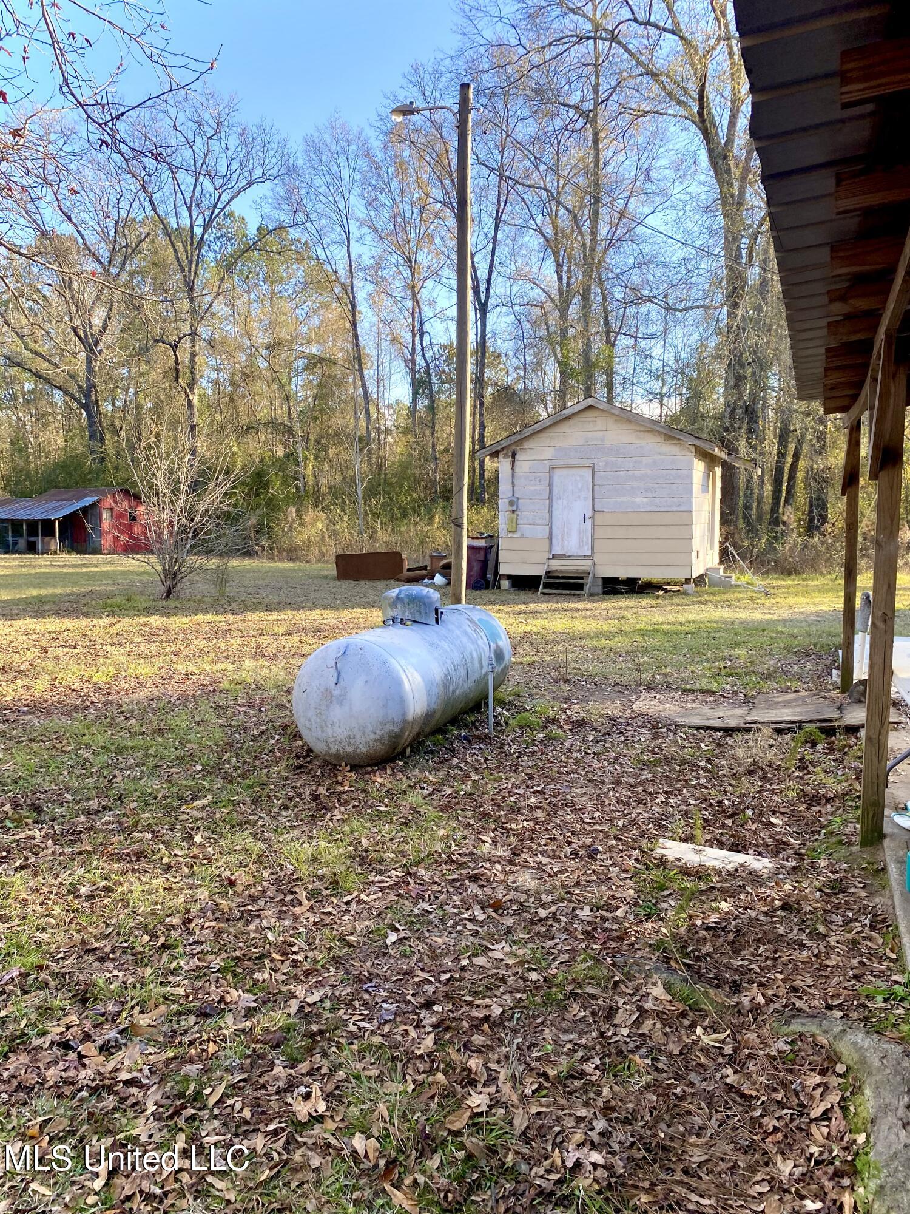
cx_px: 455
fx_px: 911
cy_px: 607
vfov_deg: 67.3
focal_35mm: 26
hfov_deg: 53.1
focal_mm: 4.25
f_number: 1.8
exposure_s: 1/333
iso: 32
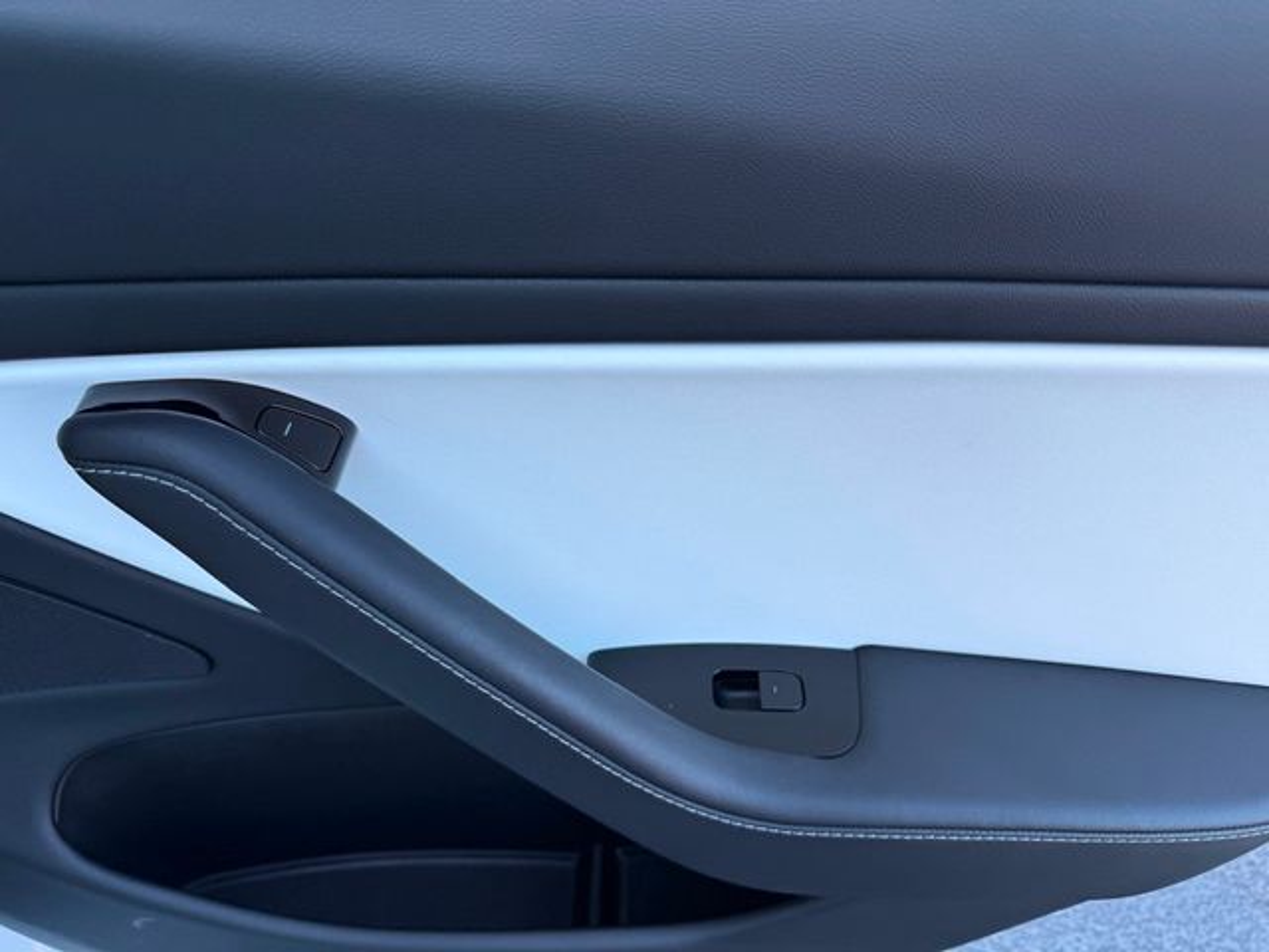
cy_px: 476
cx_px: 634
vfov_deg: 56.8
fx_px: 880
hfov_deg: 71.6
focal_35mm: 24
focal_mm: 6.76
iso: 64
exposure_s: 1/289
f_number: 1.78
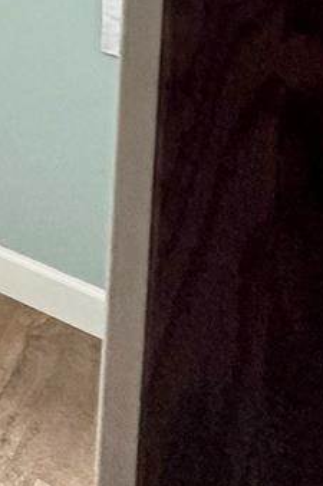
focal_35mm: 69
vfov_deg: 21.6
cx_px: -782
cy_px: -338
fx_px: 930
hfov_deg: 9.9
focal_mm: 2.22
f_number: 2.2
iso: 200
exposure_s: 1/120
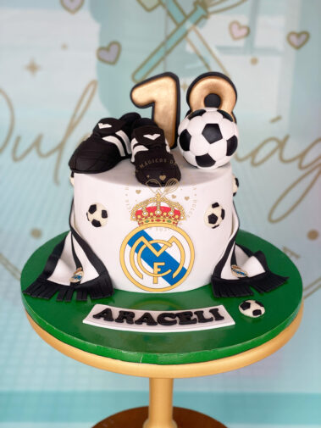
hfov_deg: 28.0
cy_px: 214
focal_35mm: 52
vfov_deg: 36.8
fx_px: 643
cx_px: 160
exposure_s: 1/176
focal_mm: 6
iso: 20
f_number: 2
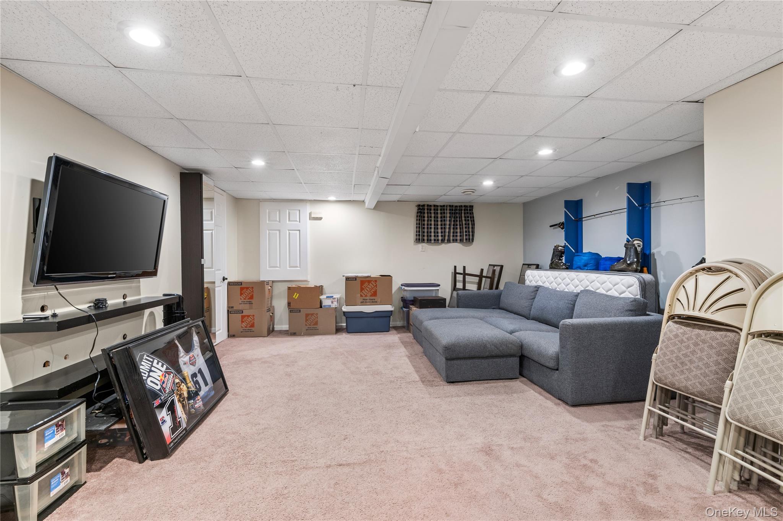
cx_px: 392
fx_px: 326
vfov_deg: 77.2
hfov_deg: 100.4
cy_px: 260
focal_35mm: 15
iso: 500
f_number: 8
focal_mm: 15
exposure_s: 1/1.67
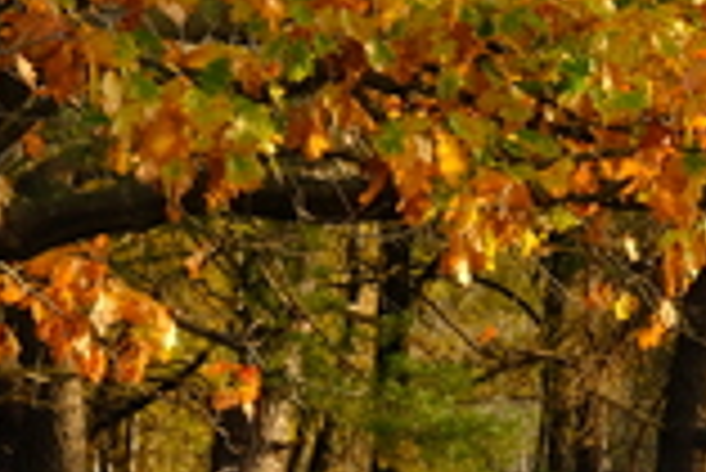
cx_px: 522
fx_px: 4770
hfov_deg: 8.5
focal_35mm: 243
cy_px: 348
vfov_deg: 5.7
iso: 1000
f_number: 11
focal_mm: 55
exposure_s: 1/80
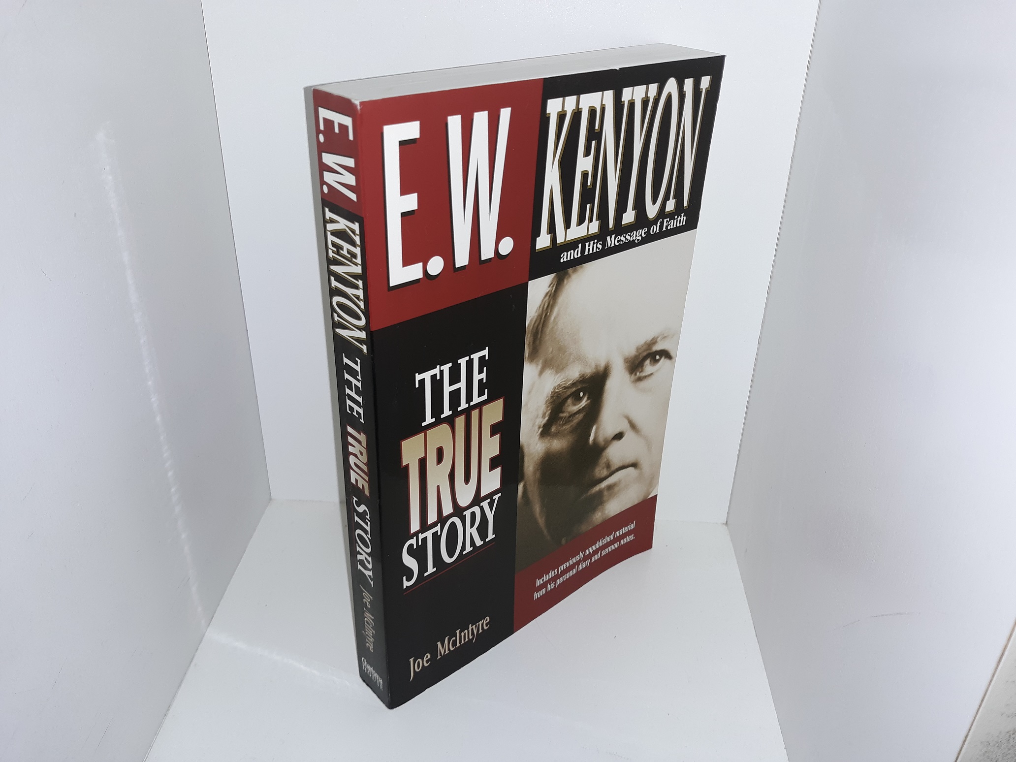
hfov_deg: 63.4
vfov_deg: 49.7
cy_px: 381
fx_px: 822
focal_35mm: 28
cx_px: 508
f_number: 1.7
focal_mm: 3.7
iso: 40
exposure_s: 1/120
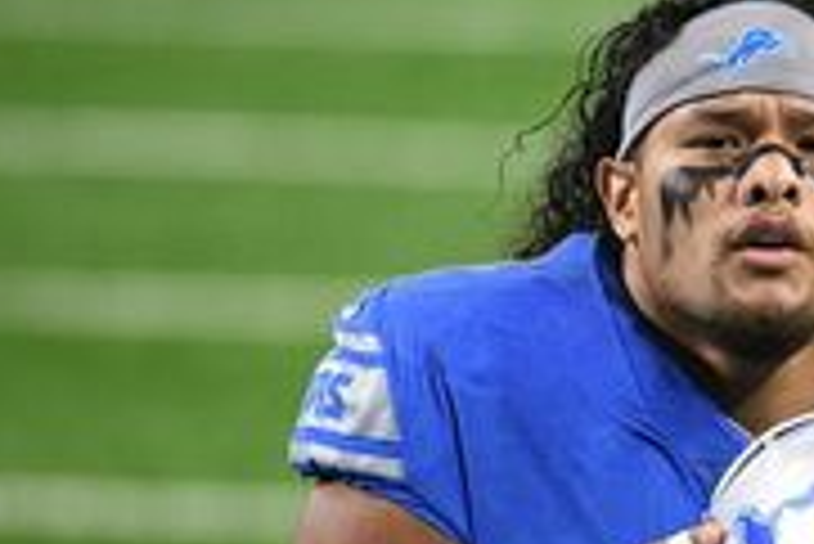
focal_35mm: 881
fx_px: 19936
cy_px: 513
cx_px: 783
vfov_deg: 1.6
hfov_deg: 2.3
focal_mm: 400
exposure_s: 1/800
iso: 3200
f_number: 4
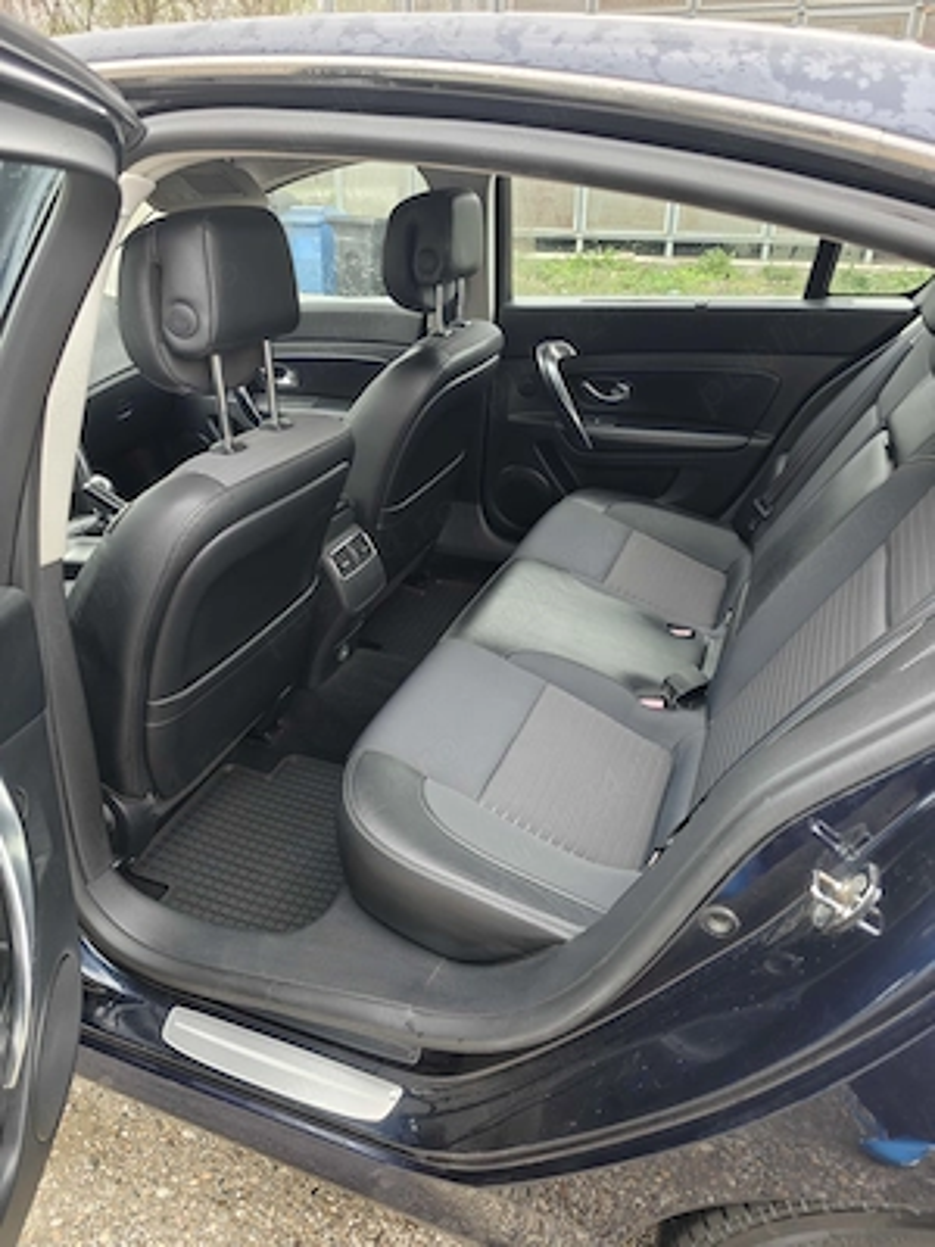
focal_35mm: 23
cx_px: 468
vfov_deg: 73.9
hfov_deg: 58.9
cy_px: 624
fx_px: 828
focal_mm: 6.06
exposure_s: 1/156
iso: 200
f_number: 1.6
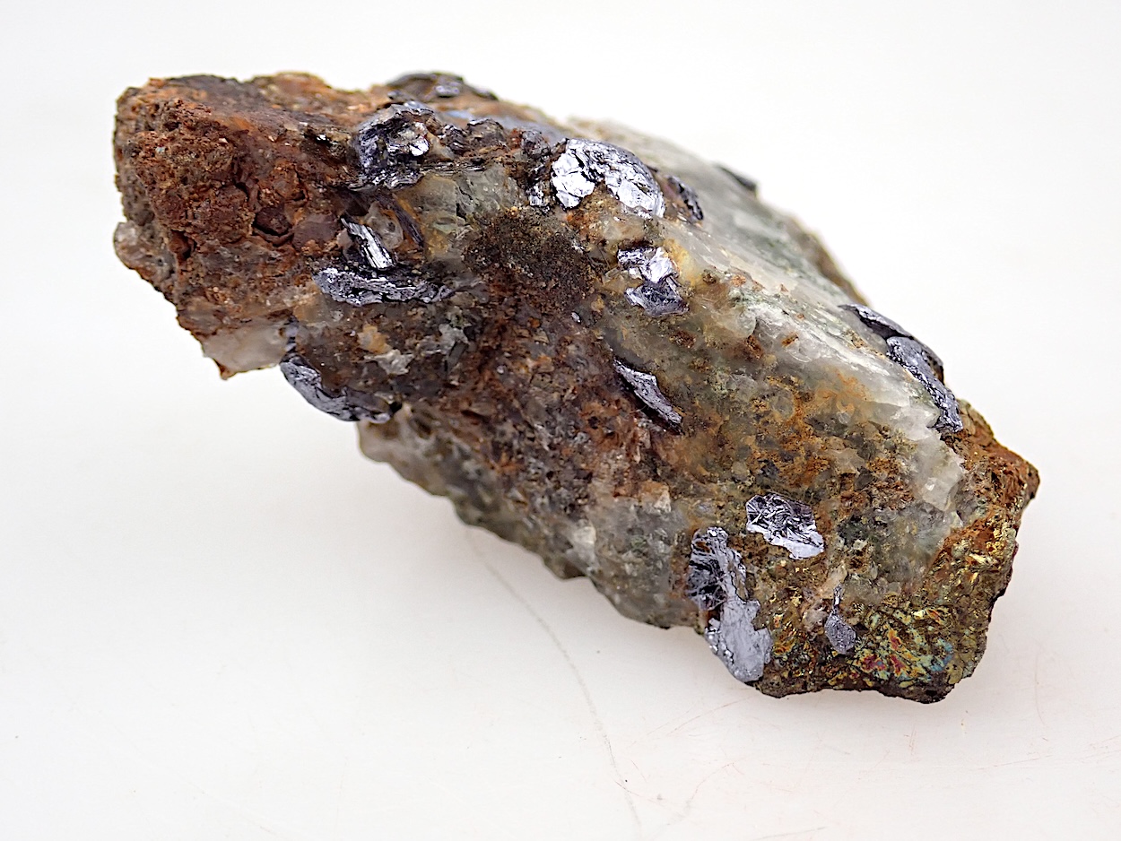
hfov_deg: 23.8
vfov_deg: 18.0
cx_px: 560
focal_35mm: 82
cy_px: 420
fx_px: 2656
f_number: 4.3
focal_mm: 14.62
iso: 250
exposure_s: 1/80
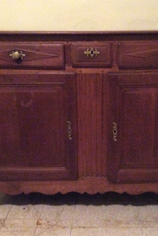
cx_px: 96
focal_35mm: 45
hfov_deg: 29.8
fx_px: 296
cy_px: 119
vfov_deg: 43.6
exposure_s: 1/17
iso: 800
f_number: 2.4
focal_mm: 3.3
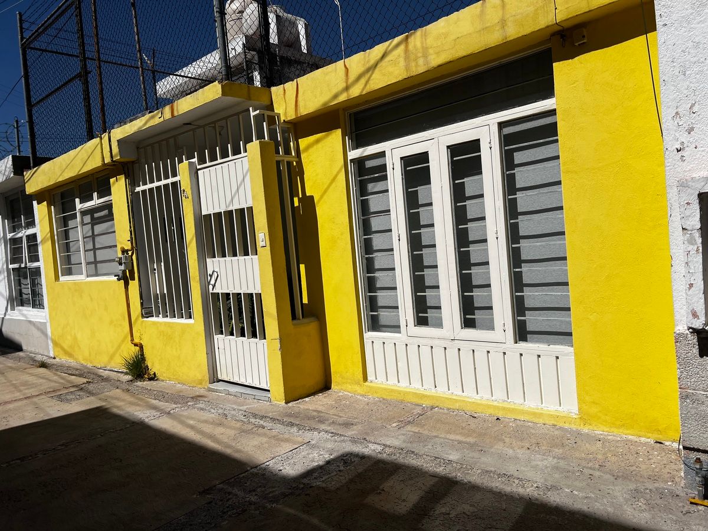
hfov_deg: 67.3
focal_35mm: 26
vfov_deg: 53.1
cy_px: 266
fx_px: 532
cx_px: 354
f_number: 1.5
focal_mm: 5.7
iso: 50
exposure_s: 1/12658
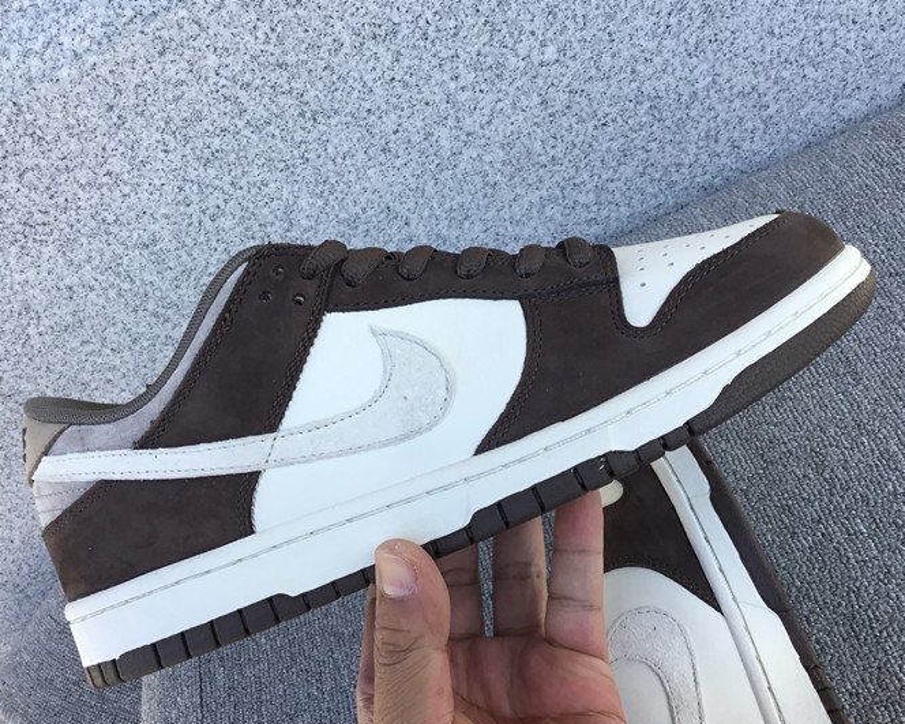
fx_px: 1098
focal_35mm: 41
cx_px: 427
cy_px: 415
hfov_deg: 44.8
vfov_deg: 36.4
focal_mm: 3.3
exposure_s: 1/407
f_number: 2.4
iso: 25
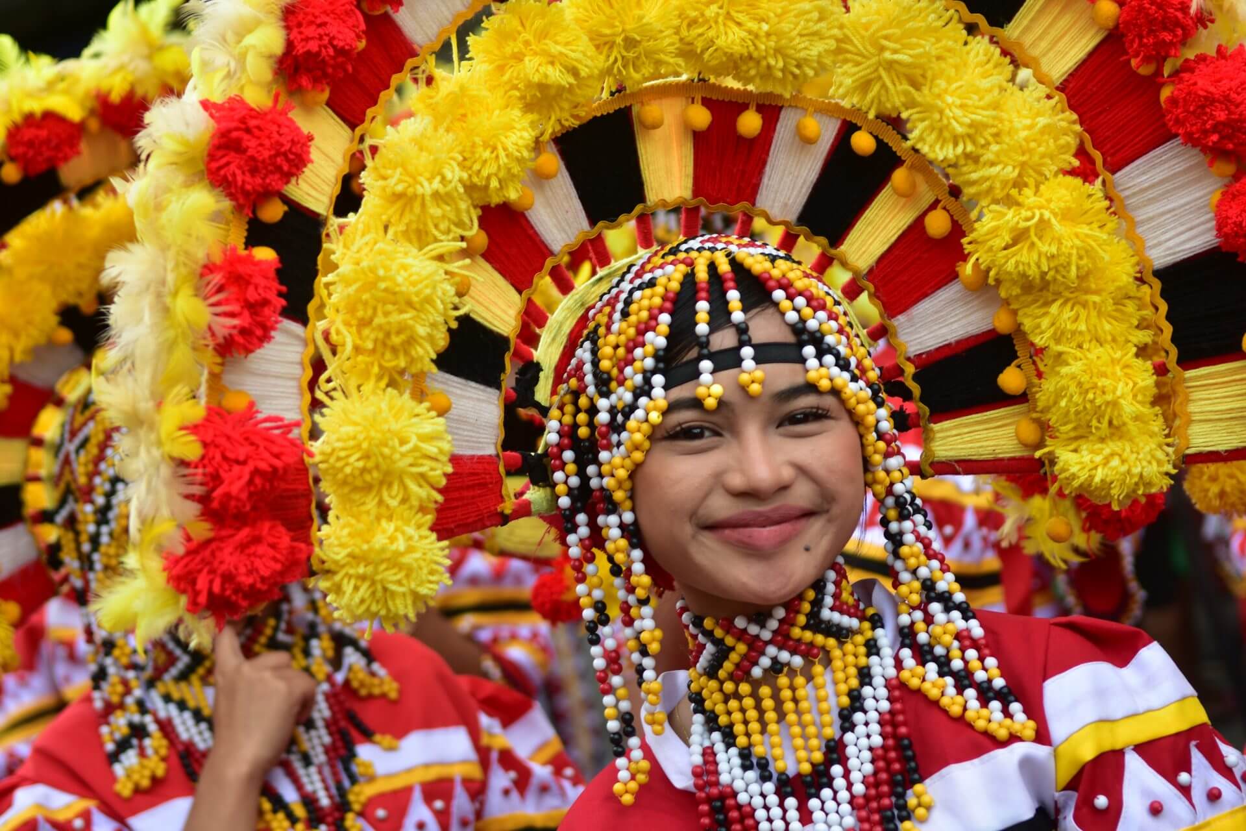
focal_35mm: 82
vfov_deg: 16.6
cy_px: 416
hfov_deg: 24.6
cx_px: 623
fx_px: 2855
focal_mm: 55
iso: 100
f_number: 3.5
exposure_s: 1/100
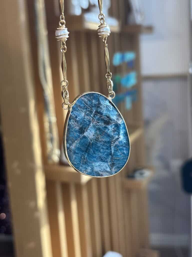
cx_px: 96
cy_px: 128
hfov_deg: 28.0
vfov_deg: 36.8
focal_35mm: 52
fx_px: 385
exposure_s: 1/303
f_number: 1.6
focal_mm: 5.96
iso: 32
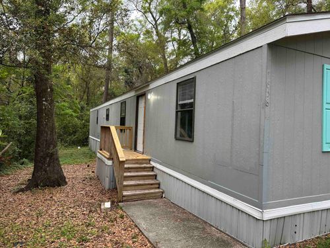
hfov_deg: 71.6
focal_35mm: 24
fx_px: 229
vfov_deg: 56.8
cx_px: 165
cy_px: 124
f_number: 1.78
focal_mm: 6.86
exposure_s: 1/121
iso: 64
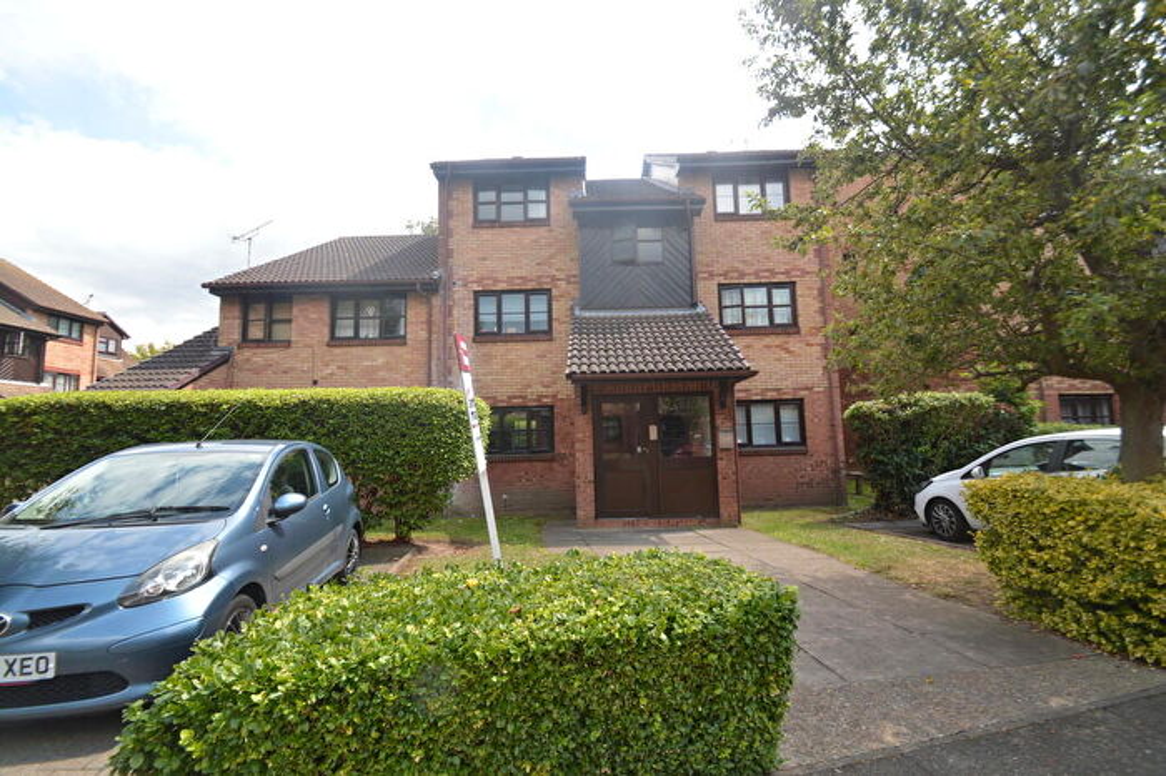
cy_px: 388
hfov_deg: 100.4
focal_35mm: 15
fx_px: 486
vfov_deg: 77.3
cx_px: 583
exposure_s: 1/160
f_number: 6.3
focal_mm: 10
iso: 100
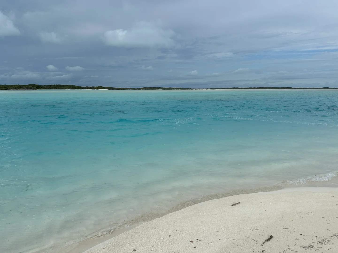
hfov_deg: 71.6
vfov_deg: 56.8
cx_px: 169
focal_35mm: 24
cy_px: 126
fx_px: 234
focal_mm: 6.86
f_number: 1.78
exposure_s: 1/6211
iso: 80
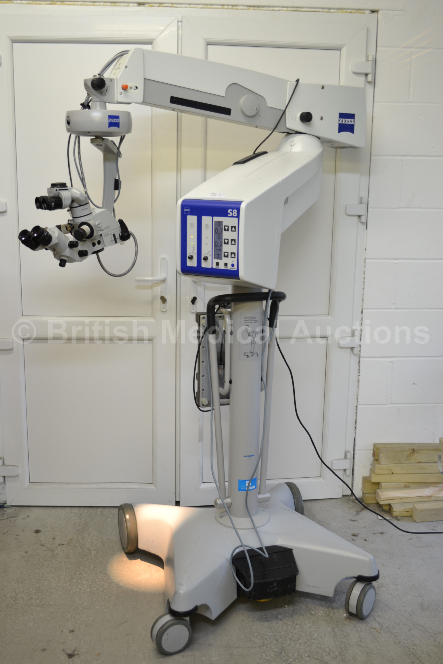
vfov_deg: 49.6
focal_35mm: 39
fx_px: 720
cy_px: 332
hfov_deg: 34.2
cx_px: 222
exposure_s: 1/15
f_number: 4.2
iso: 400
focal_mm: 26
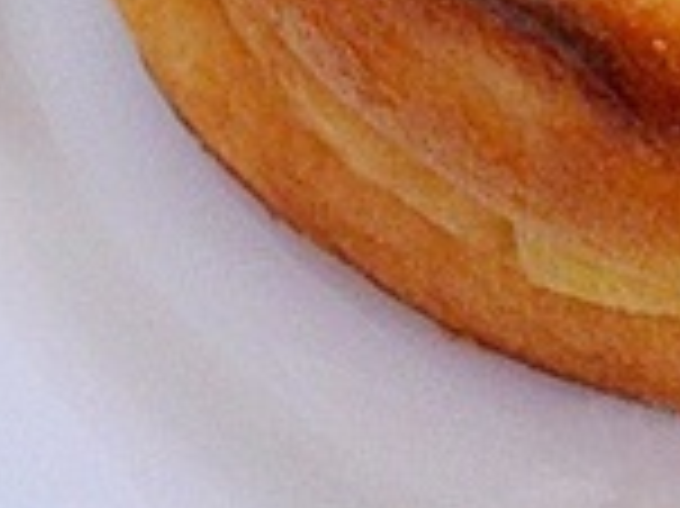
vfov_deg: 11.7
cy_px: -200
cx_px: 745
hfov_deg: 15.7
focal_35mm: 122
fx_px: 2395
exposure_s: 1/20
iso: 400
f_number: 3.5
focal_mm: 5.8
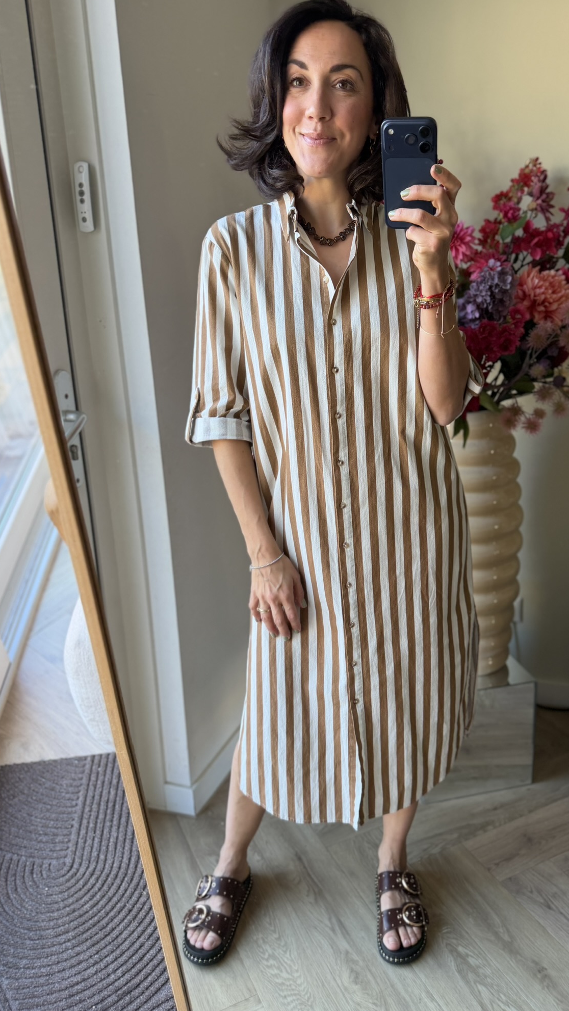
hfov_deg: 42.8
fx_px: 724
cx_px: 327
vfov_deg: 69.9
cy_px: 508
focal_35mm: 27
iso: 100
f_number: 1.78
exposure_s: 1/121
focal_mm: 6.76
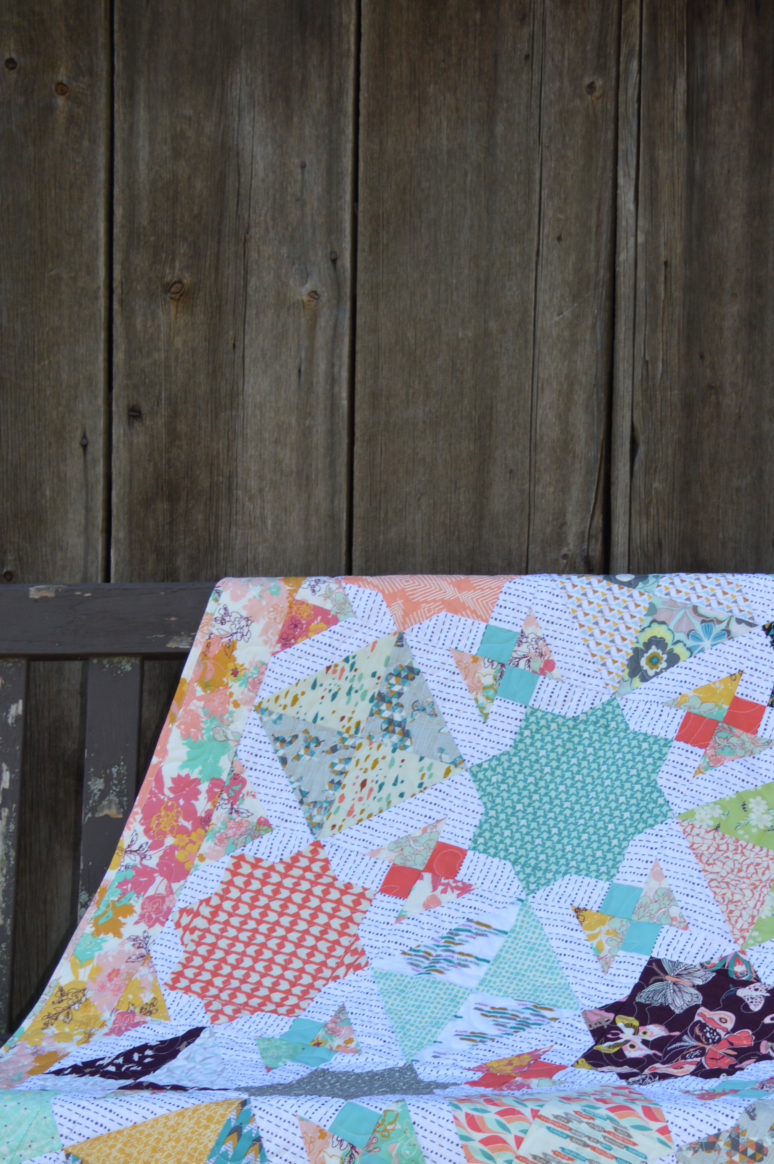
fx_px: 2746
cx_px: 680
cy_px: 869
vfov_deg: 23.7
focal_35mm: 85
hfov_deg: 15.9
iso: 110
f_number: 4.8
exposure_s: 1/125
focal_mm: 32
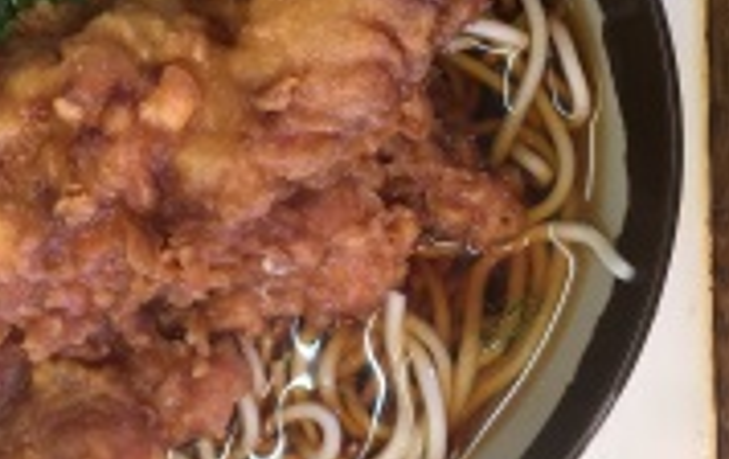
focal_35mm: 62
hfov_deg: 32.0
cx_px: 143
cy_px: 164
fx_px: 1234
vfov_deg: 21.0
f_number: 2.2
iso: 64
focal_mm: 4.15
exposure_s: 1/30
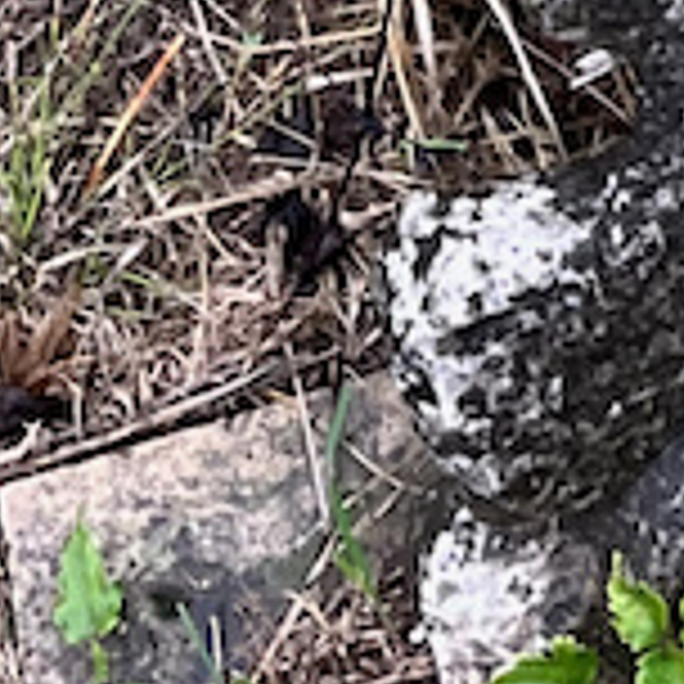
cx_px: 1120
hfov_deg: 8.8
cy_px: -1665
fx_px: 4315
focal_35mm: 193
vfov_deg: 7.5
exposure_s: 1/101
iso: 125
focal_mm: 5.1
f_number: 1.6
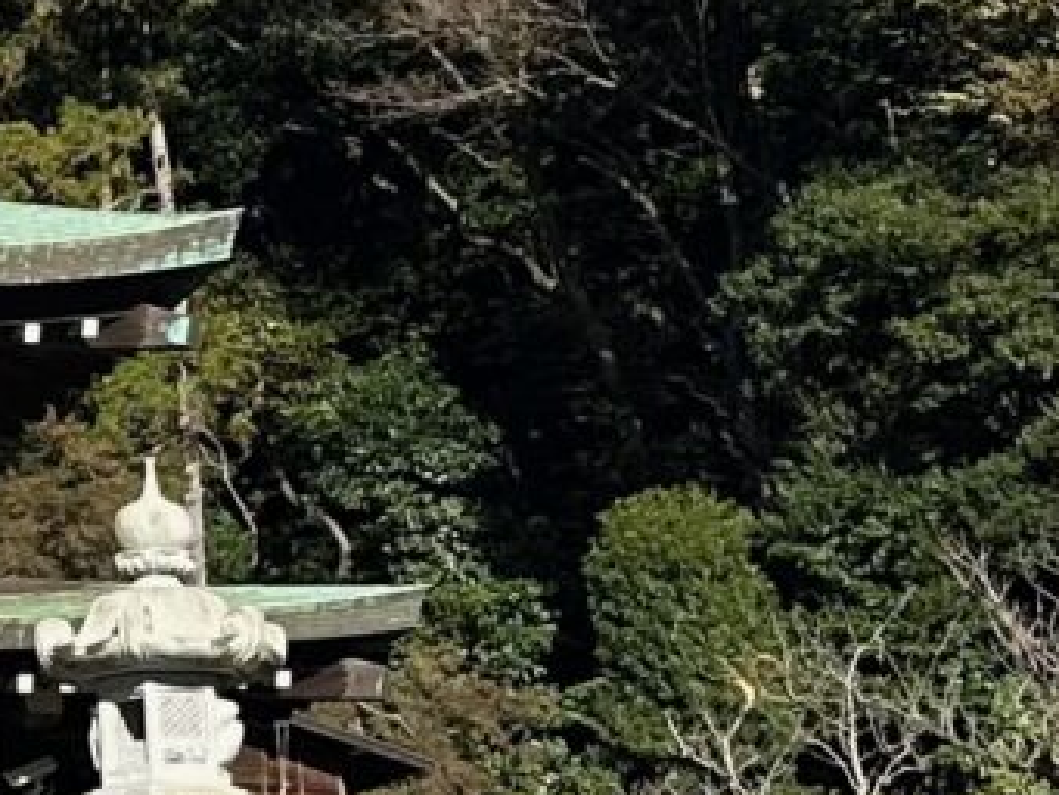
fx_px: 5509
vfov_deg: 8.2
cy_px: 193
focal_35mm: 180
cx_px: -1127
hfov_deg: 10.1
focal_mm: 6.86
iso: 80
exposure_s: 1/3247
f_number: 1.78
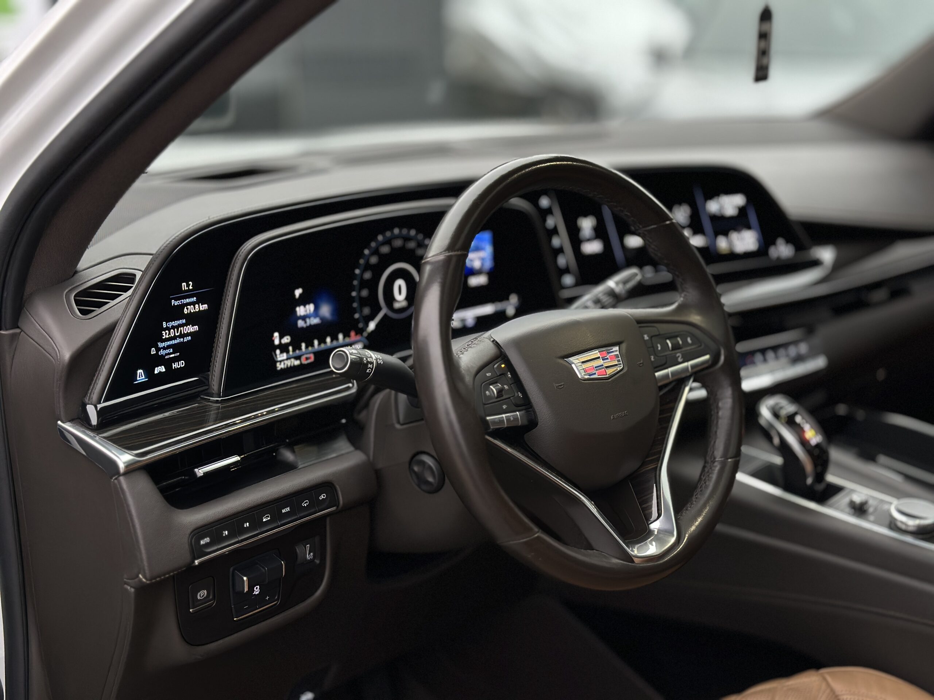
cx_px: 467
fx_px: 1295
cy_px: 350
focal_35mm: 48
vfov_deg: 30.3
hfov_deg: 39.7
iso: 200
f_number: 1.78
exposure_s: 1/60
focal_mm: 6.86
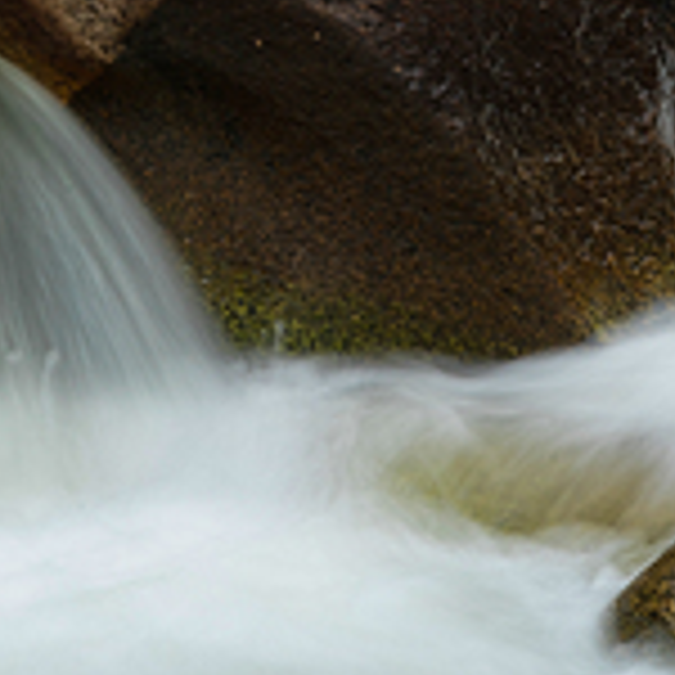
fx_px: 7876
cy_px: 94
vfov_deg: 4.9
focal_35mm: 357
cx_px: 198
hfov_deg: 4.9
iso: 50
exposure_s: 1/1.67
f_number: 22
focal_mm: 105
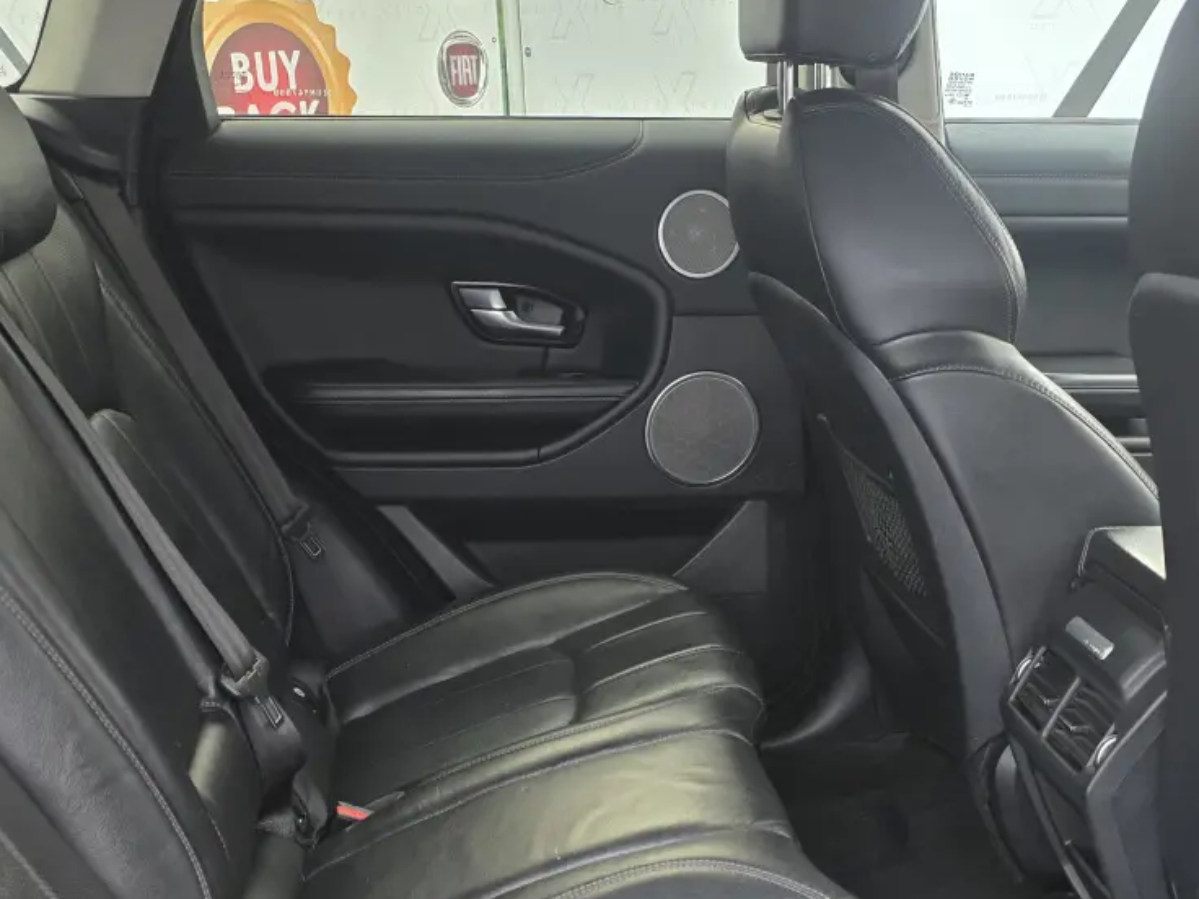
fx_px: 1559
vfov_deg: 31.5
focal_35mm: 45
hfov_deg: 42.1
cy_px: 689
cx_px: 639
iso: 800
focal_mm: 6.3
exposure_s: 1/100
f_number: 1.7
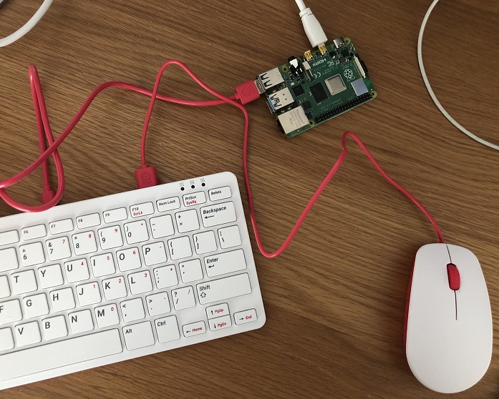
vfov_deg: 48.5
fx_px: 443
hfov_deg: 58.7
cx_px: 236
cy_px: 198
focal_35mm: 30
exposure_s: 1/15
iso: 100
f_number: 1.8
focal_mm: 4
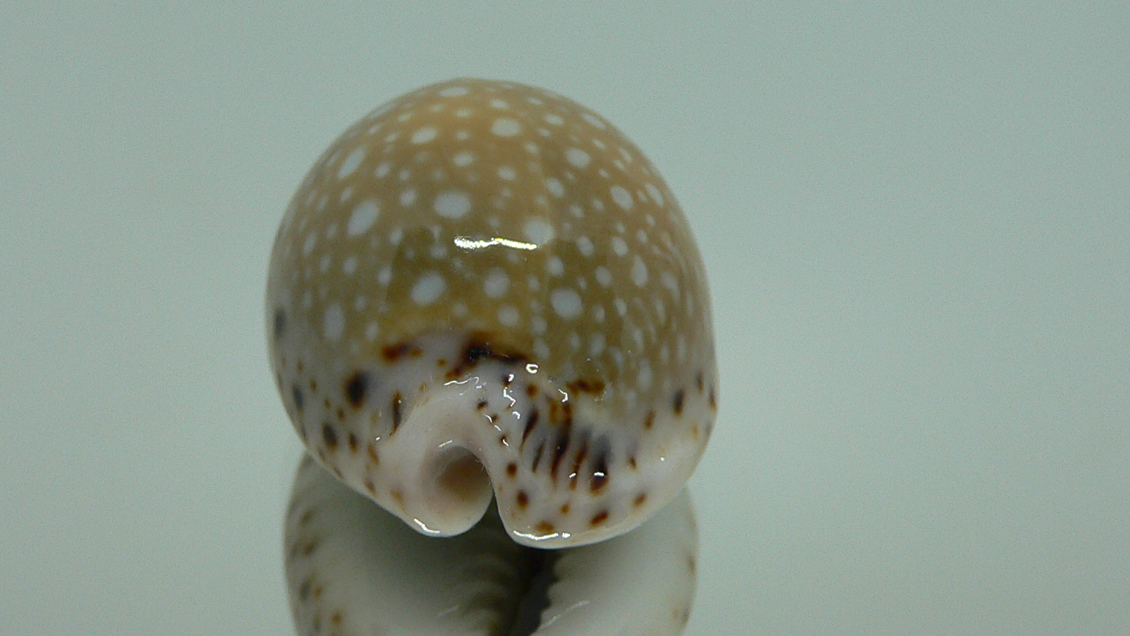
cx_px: 502
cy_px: 361
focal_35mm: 48
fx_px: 1438
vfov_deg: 24.9
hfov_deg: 42.8
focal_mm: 4.6
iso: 150
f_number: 2.8
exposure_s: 1/60
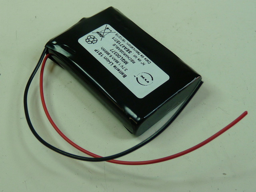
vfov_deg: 27.5
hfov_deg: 36.2
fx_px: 392
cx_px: 128
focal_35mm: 53
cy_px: 96
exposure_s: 1/80
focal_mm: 5.4
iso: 100
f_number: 3
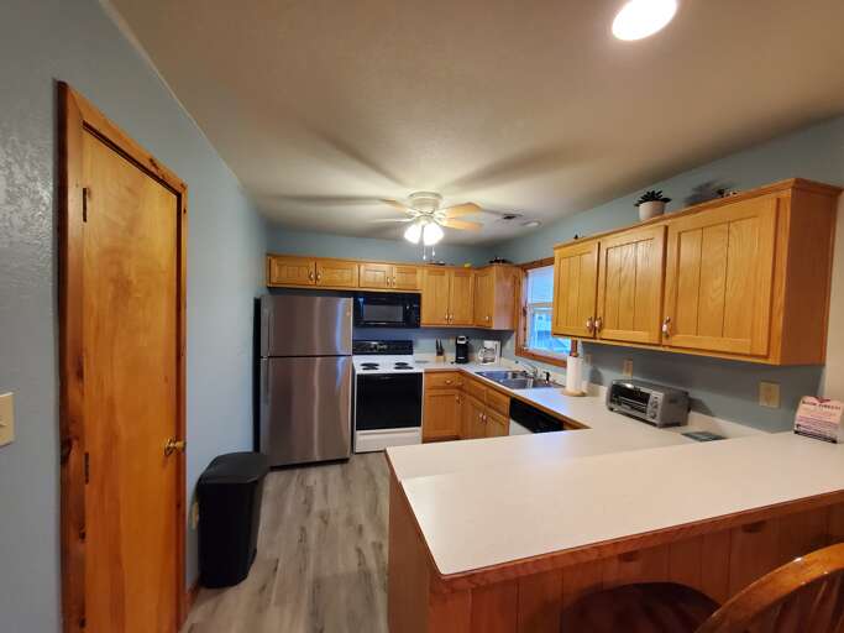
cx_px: 422
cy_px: 316
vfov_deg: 89.9
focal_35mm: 13
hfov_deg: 106.2
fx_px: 317
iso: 500
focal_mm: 1.8
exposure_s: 1/40
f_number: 2.2
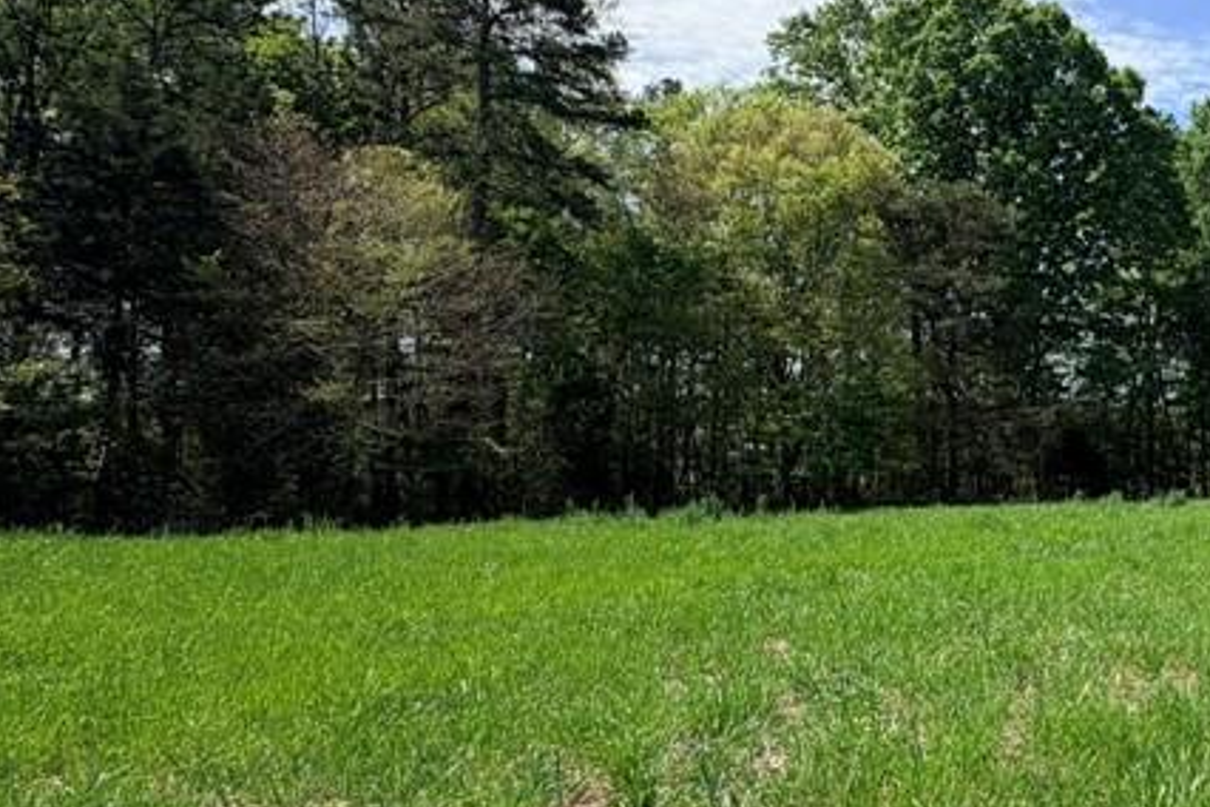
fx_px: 1176
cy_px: 381
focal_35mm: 35
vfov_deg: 37.8
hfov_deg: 43.8
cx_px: 1290
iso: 20
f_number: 2.2
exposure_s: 1/1017
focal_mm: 2.22
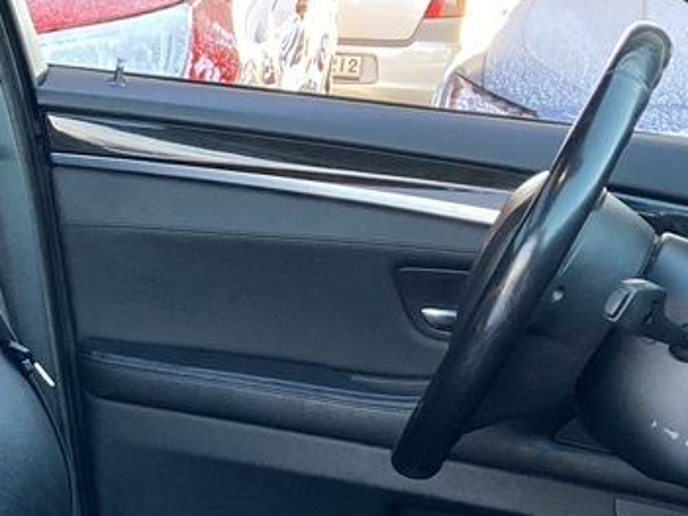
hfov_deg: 16.5
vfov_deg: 12.5
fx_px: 2285
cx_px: -106
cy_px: 677
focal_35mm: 115
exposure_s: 1/67
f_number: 1.8
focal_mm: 3.99
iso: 80
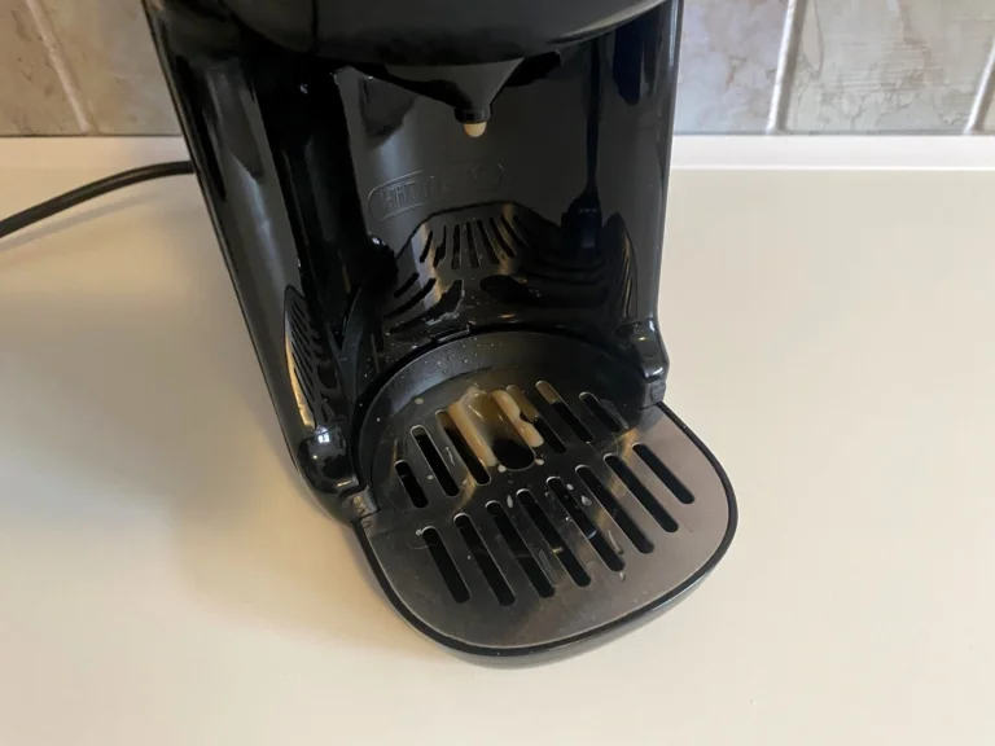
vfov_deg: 53.1
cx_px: 498
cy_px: 373
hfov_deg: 67.3
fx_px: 747
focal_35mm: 26
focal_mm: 4.25
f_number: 1.8
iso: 400
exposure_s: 1/60
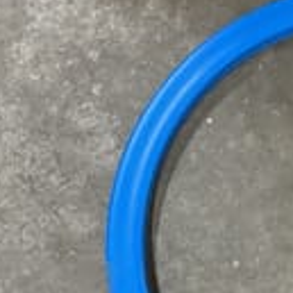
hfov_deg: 16.7
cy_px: 251
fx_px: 948
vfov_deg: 17.4
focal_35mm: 99
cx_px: 372
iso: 160
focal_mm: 3
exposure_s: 1/50
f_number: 1.8
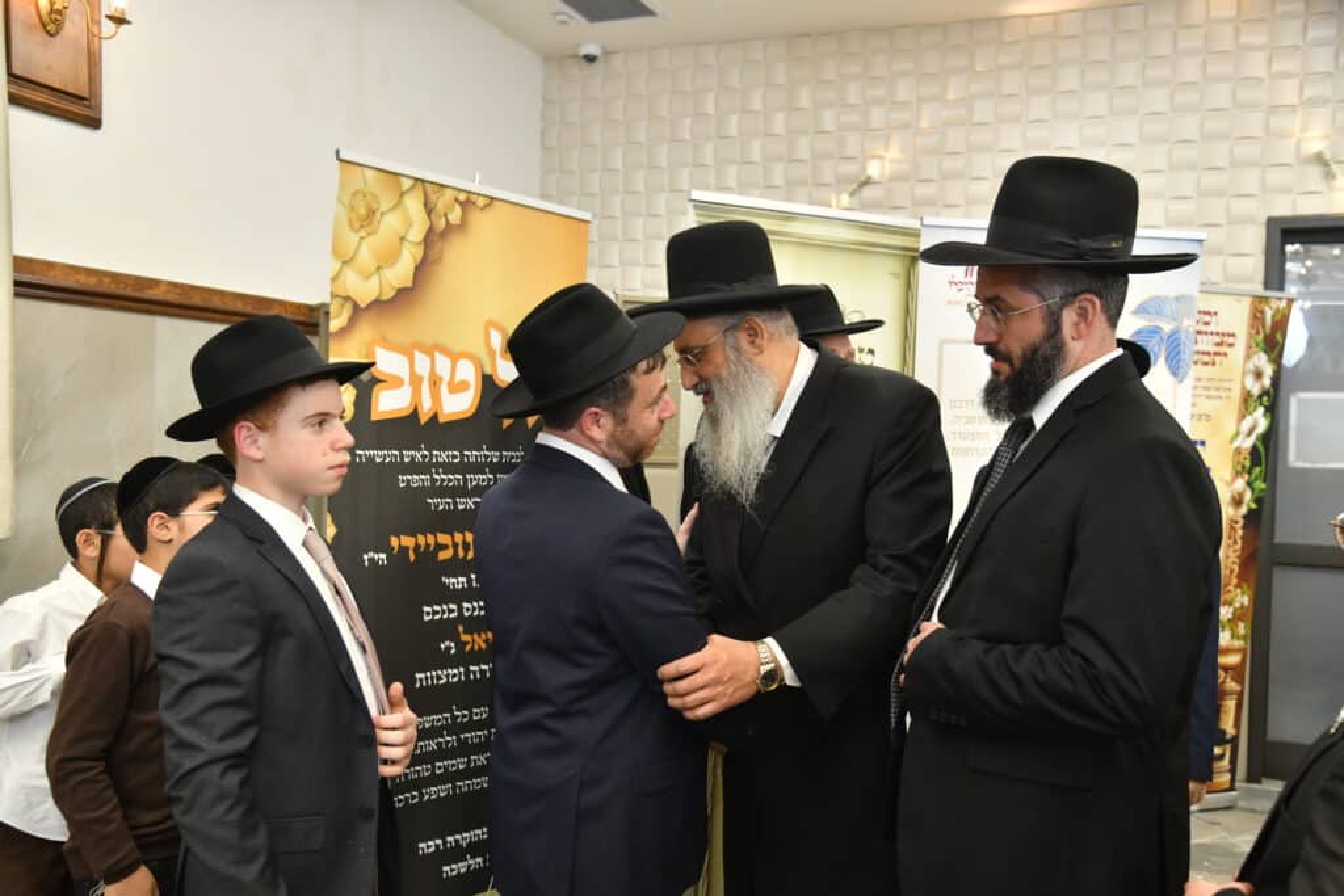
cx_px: 672
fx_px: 1269
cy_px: 448
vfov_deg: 38.9
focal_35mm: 34
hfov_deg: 55.8
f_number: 5
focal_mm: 34
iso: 1000
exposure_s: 1/200
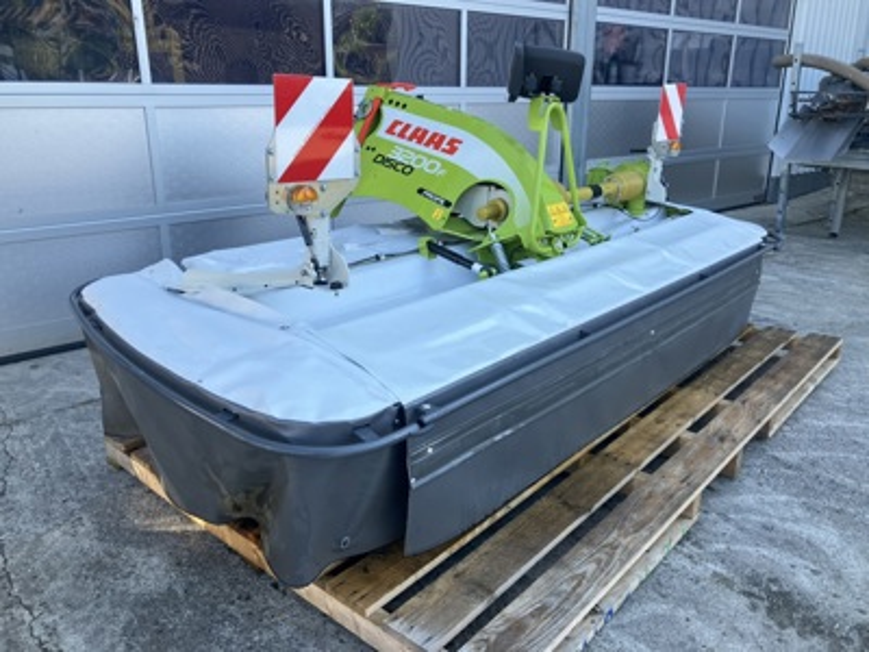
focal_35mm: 28
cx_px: 434
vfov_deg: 49.7
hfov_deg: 63.4
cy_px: 326
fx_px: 703
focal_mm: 3.99
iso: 25
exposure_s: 1/254
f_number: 1.8
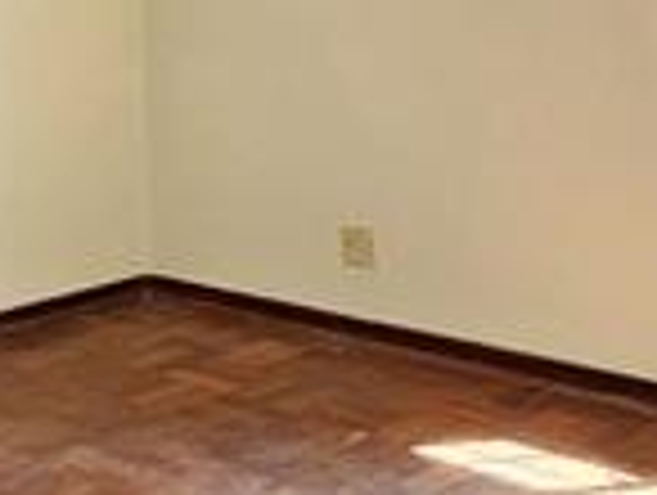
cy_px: 14
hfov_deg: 25.8
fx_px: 1350
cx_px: -22
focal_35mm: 71
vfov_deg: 20.2
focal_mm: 2.2
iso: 250
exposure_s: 1/100
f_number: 2.2
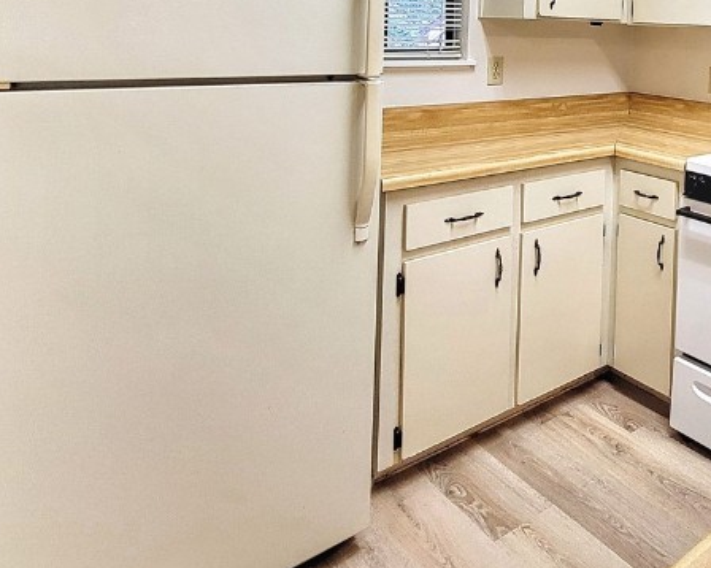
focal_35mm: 29
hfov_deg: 48.0
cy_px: 90
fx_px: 610
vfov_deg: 46.5
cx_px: 736
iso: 200
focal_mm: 2.2
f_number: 2.2
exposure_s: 1/60
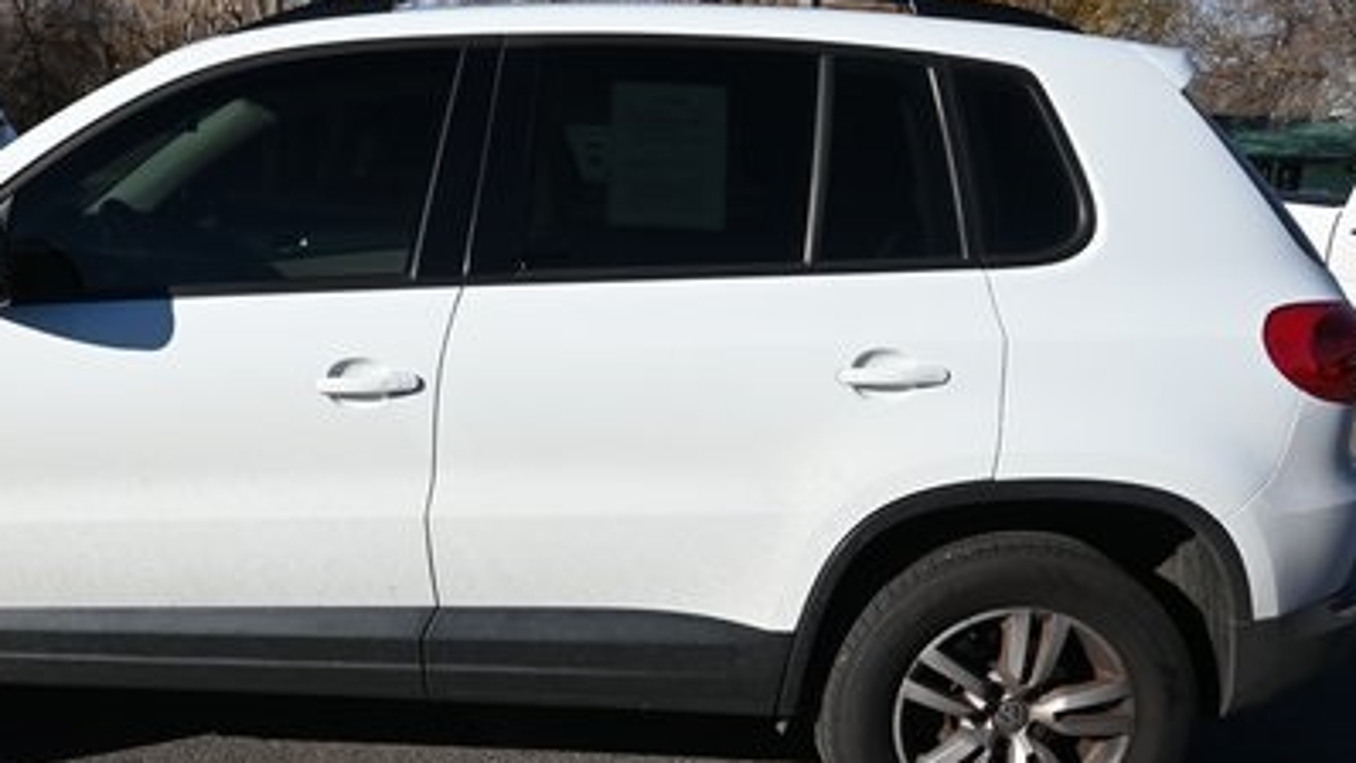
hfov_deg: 52.4
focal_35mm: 37
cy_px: 412
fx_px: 1331
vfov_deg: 32.0
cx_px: 399
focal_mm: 22
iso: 100
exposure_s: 1/30
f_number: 22
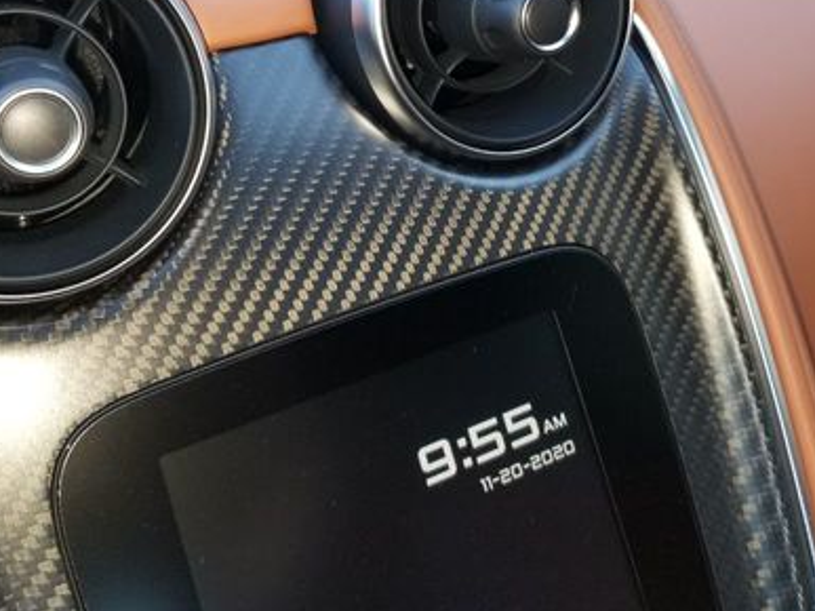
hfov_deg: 43.9
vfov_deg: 32.8
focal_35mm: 43
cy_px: 139
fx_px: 1012
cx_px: 390
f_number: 1.7
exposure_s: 1/120
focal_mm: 4.3
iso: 80
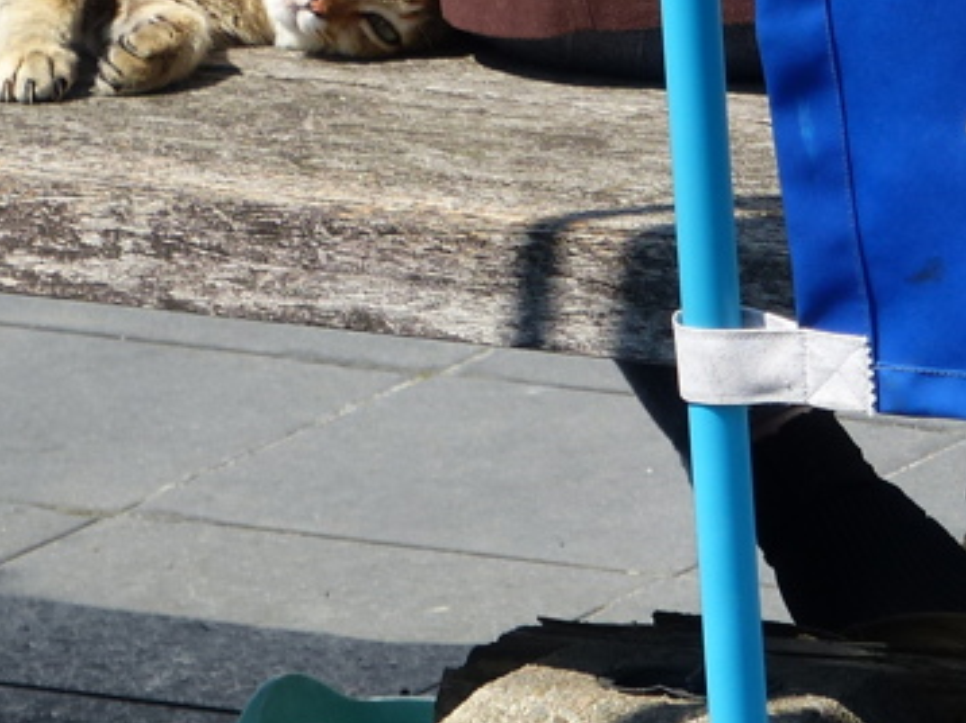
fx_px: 20581
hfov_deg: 2.7
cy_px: -219
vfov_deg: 2.0
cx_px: -146
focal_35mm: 738
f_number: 4
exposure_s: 1/800
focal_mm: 46.5
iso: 100
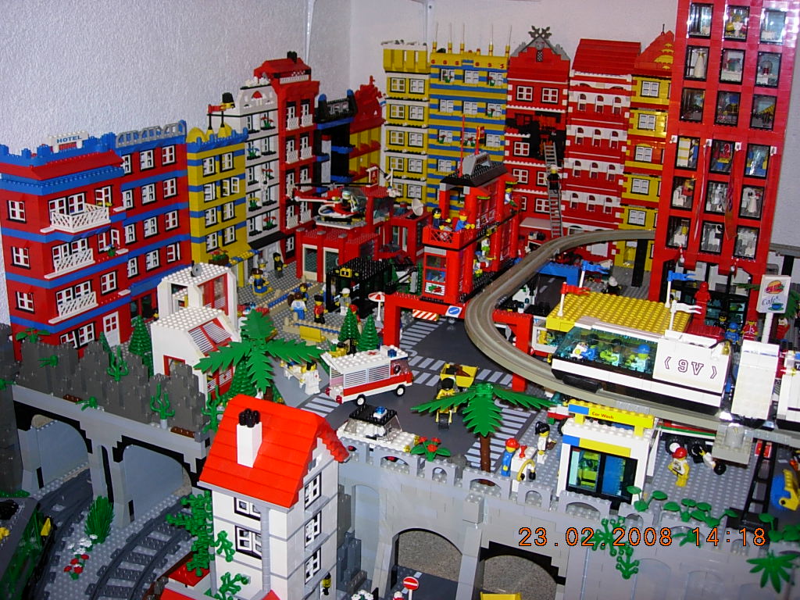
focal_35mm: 38
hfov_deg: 49.0
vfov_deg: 37.7
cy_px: 300
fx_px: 878
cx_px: 400
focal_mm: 7.8
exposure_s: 1/64
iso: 79
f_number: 2.8
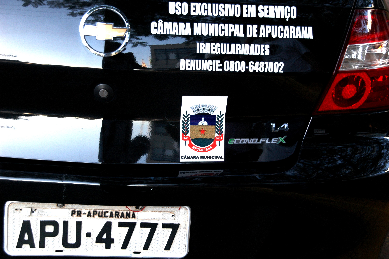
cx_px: 194
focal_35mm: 69
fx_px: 745
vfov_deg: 19.7
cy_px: 130
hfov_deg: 29.3
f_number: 6.3
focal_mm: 46
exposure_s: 1/125
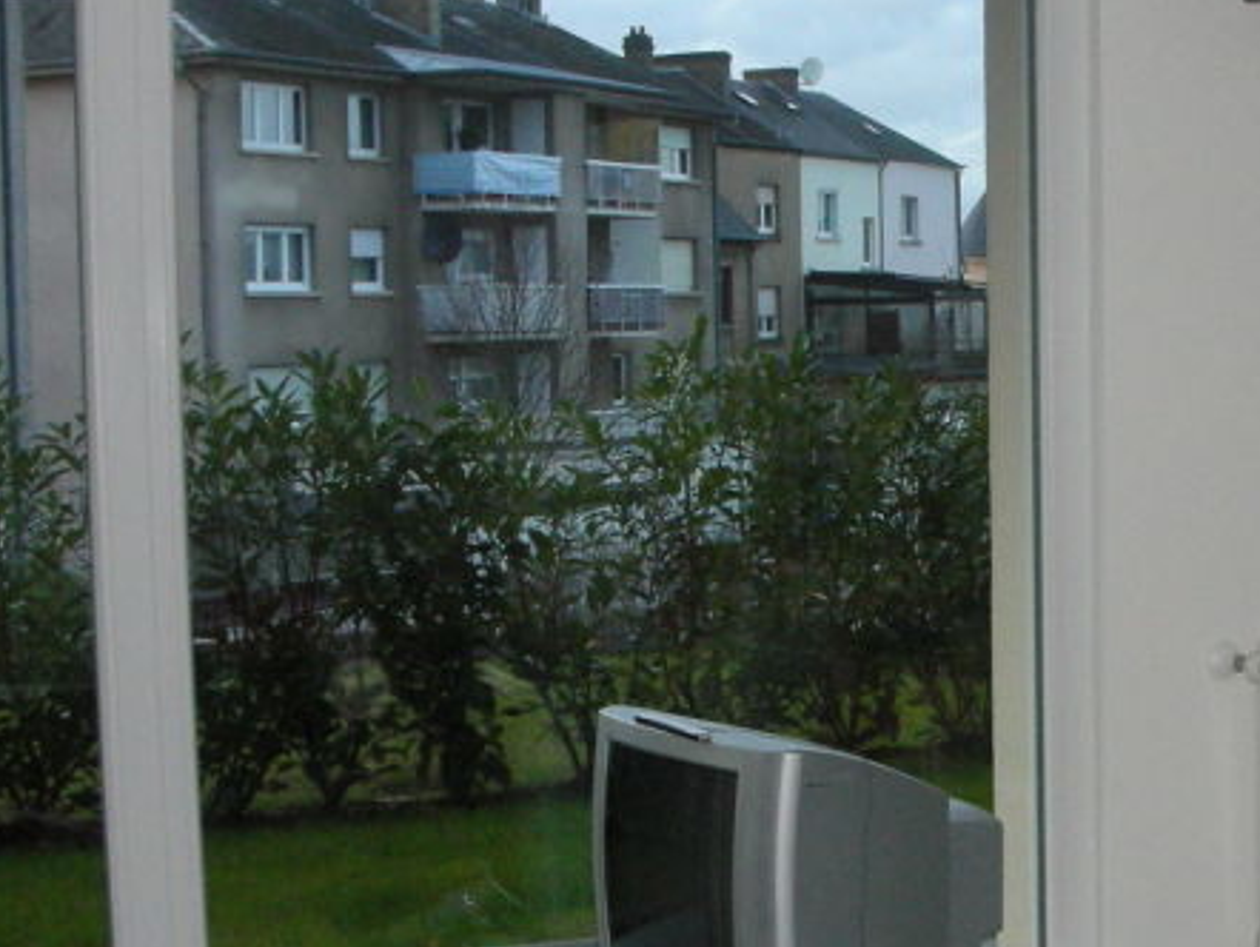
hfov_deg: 23.7
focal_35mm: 81
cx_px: 1032
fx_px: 2950
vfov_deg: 18.1
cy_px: 673
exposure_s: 1/60.1
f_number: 3
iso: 171
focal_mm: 5.8
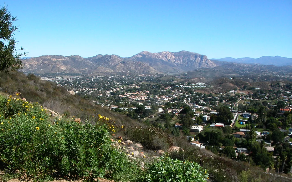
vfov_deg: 34.4
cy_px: 105
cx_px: 148
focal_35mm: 37
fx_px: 294
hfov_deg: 52.7
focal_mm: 8.9
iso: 100
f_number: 8
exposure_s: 1/554
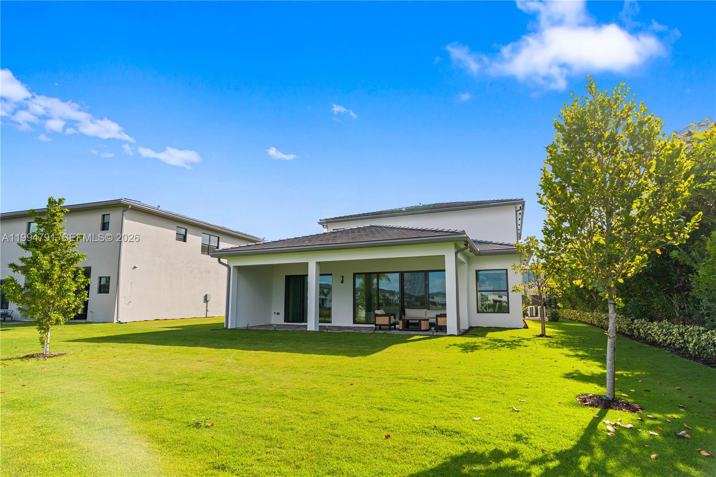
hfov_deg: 96.7
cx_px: 358
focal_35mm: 16
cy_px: 238
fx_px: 318
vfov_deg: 73.7
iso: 100
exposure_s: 1/50
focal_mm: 16
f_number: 4.5
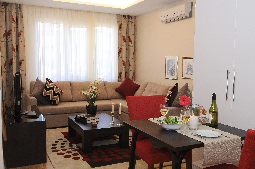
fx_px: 255
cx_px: 128
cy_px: 84
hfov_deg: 53.2
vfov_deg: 36.8
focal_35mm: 36
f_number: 11
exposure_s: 1/13
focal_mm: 24
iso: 320
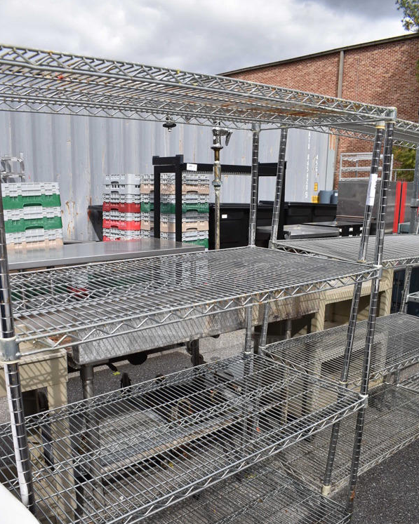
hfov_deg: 47.1
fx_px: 481
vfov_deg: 56.8
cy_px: 314
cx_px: 208
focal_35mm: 31
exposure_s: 1/250
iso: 125
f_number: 8
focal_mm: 18
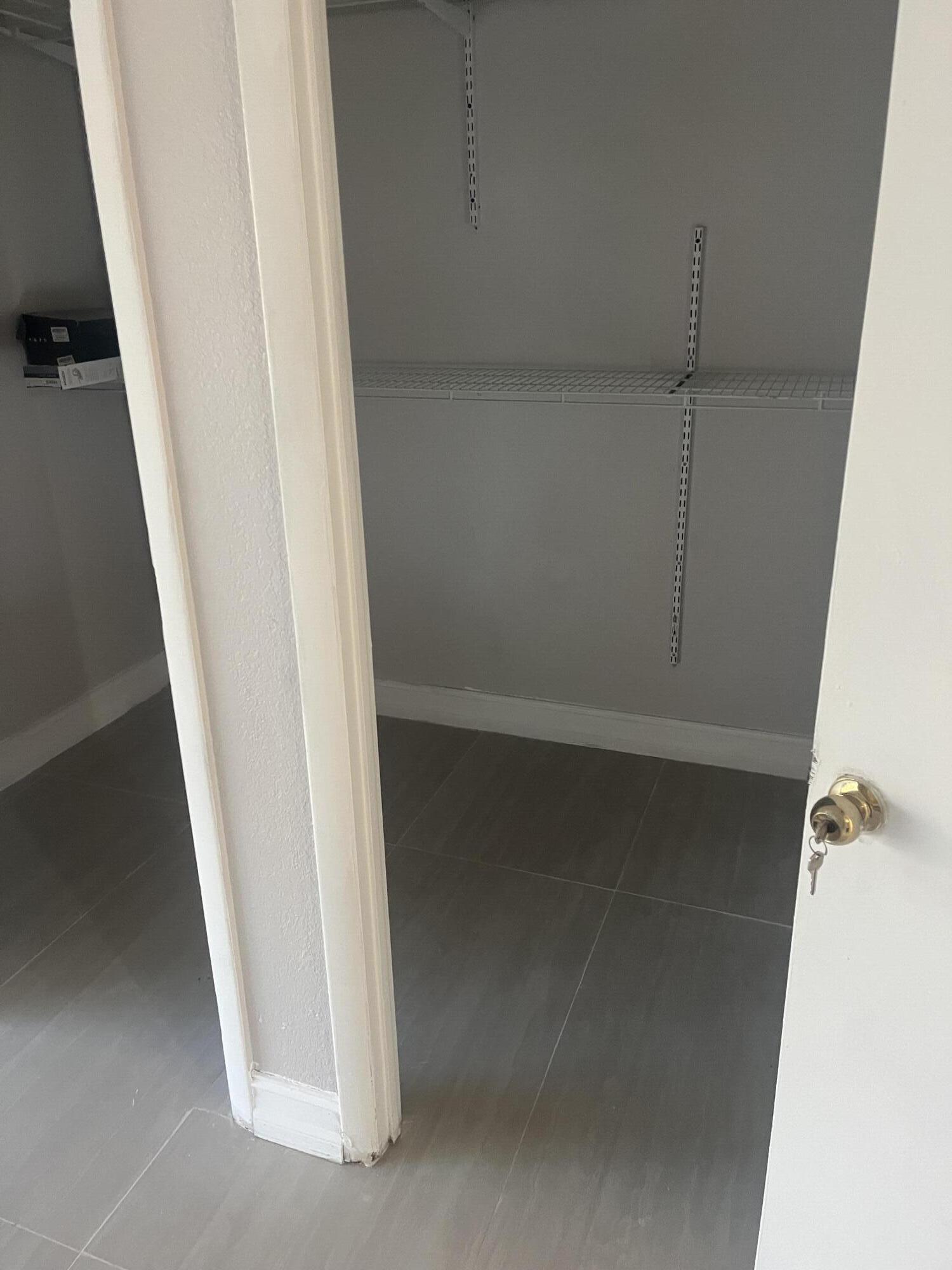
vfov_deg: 67.3
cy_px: 635
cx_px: 476
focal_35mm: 26
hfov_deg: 53.1
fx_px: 953
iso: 320
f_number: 1.6
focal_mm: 5.1
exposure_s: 1/60
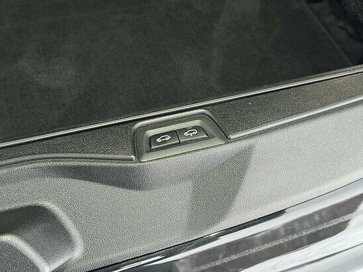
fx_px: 503
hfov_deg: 39.7
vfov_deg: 30.2
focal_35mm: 48
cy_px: 136
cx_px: 182
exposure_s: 1/33
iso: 500
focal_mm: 6.76
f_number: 1.78
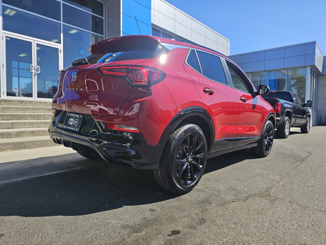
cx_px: 163
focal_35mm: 23
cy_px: 122
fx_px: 217
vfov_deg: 58.9
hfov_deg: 73.9
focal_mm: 6.3
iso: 20
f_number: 1.7
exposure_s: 1/1084
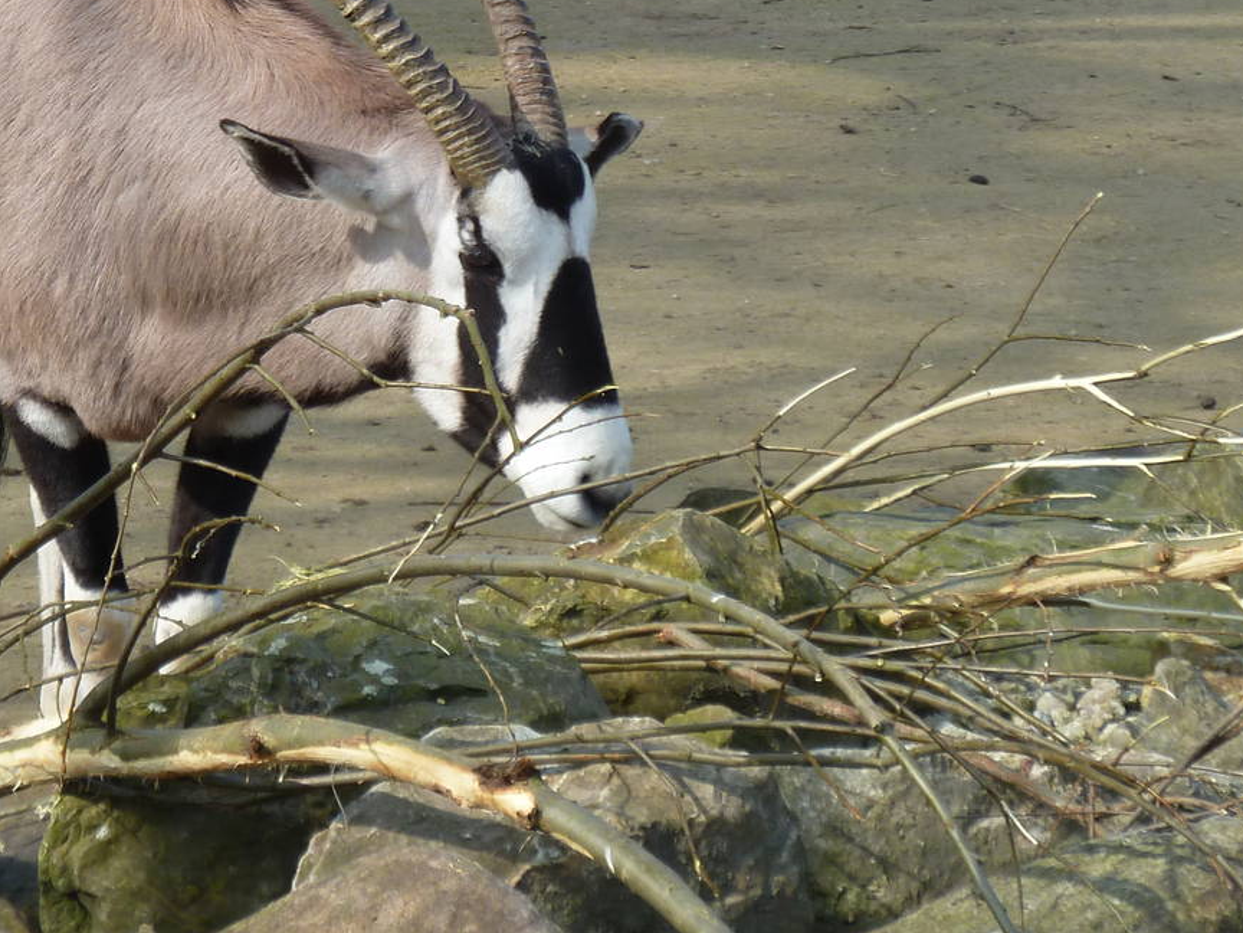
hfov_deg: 6.3
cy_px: 128
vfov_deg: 4.7
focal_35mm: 313
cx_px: 319
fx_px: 11239
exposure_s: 1/250
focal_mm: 27.8
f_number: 4.5
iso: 80
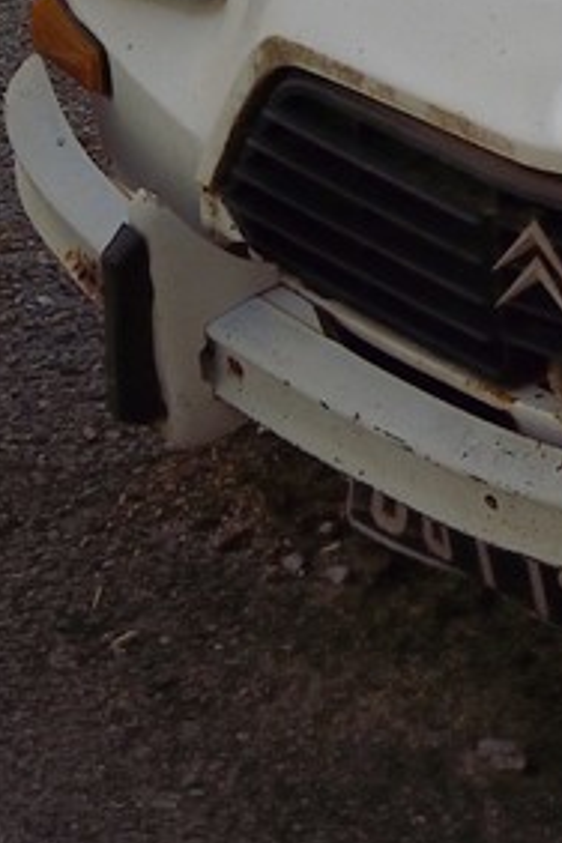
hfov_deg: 6.2
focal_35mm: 193
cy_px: -578
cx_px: 1994
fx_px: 4519
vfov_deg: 10.2
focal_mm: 34
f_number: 8
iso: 1600
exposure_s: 1/1600
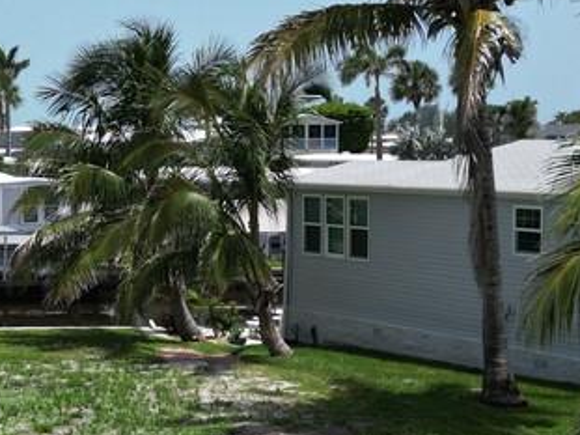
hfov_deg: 23.7
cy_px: 209
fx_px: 1323
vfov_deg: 18.6
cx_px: 0
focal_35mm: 79
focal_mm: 6.72
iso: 110
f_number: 1.7
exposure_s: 1/4000
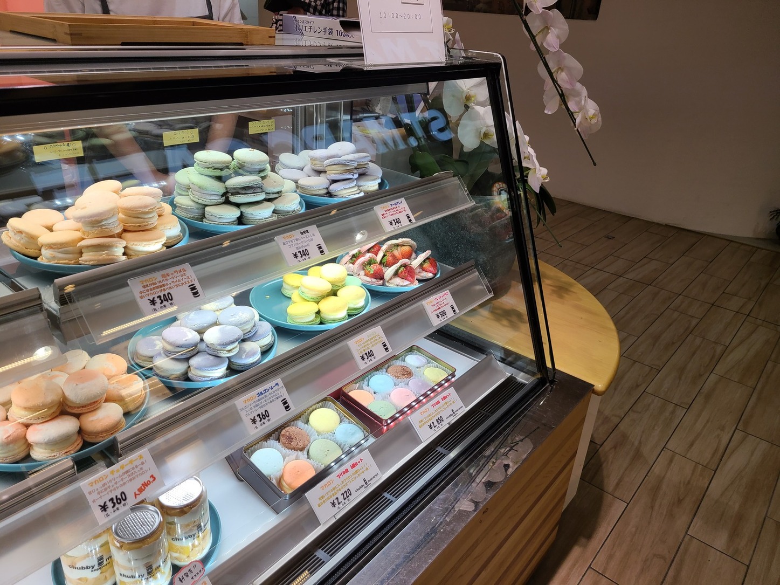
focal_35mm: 26
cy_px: 292
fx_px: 586
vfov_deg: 53.1
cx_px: 390
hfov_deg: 67.3
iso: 40
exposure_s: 1/295
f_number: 1.8
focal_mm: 5.4
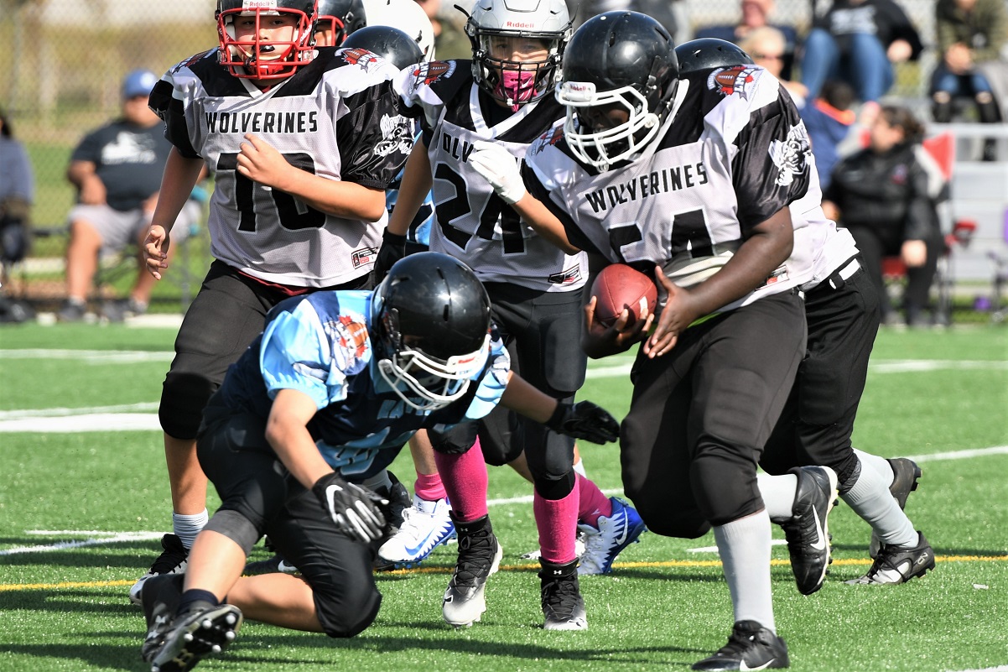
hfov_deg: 6.9
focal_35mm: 300
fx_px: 8398
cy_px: 336
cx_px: 504
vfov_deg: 4.6
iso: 100
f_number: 3.5
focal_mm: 200
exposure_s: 1/1000
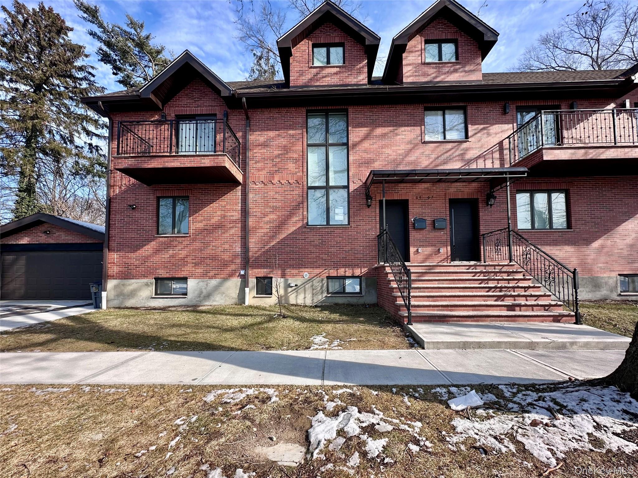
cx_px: 319
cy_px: 239
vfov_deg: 85.7
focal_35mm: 14
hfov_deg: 102.1
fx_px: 258
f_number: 2.2
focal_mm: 2.22
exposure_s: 1/678
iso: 40
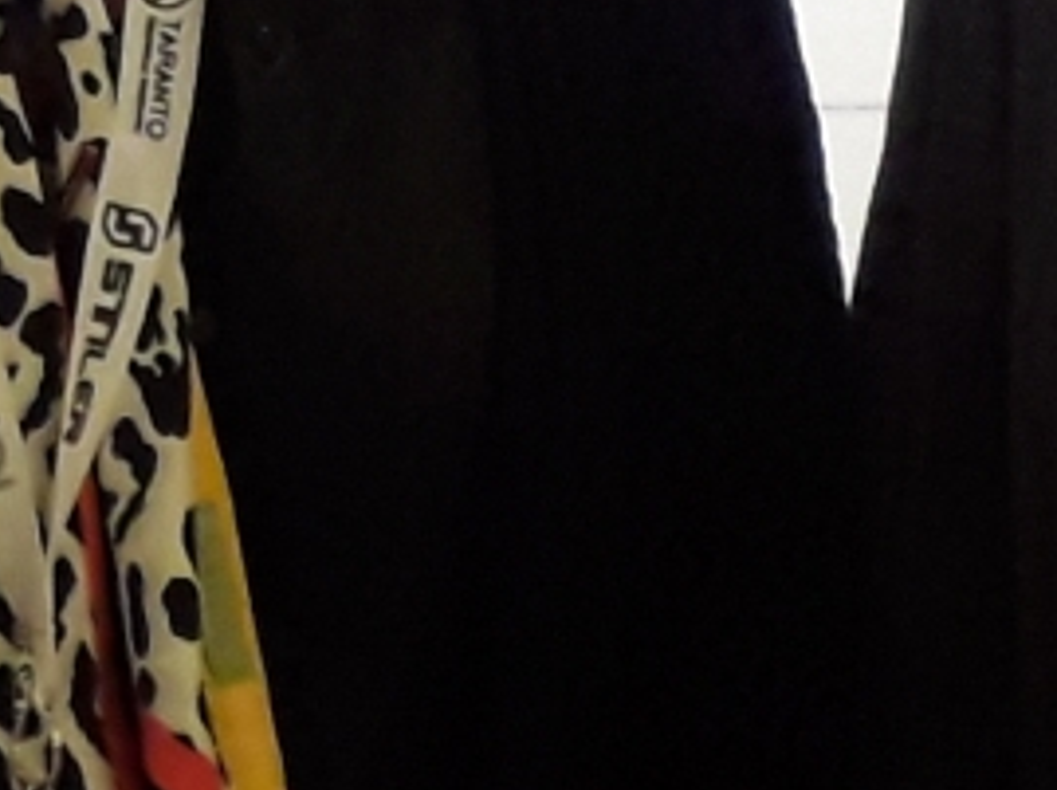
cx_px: -193
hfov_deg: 10.1
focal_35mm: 193
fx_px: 5885
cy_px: 480
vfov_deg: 7.7
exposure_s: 1/50
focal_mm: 3.6
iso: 200
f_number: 1.9
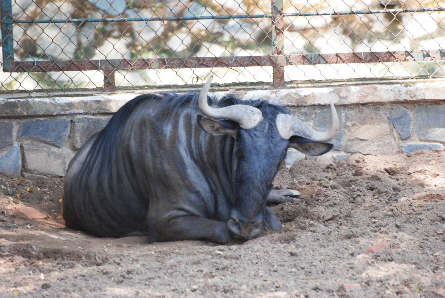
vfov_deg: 3.4
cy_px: 149
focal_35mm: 405
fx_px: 5012
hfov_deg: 5.1
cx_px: 222
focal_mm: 270
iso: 400
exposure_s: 1/125
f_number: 5.6
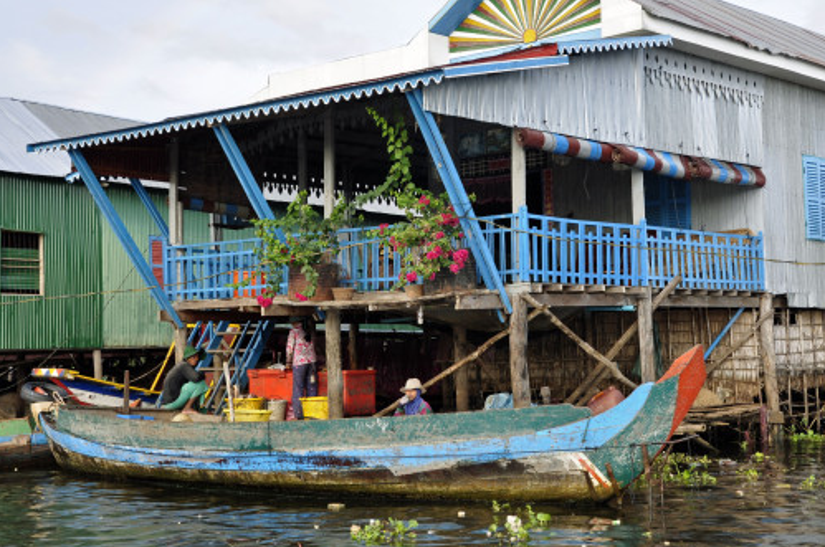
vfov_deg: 22.7
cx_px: 471
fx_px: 1365
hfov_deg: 33.6
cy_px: 244
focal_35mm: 60
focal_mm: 31
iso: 200
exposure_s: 1/100
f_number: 9
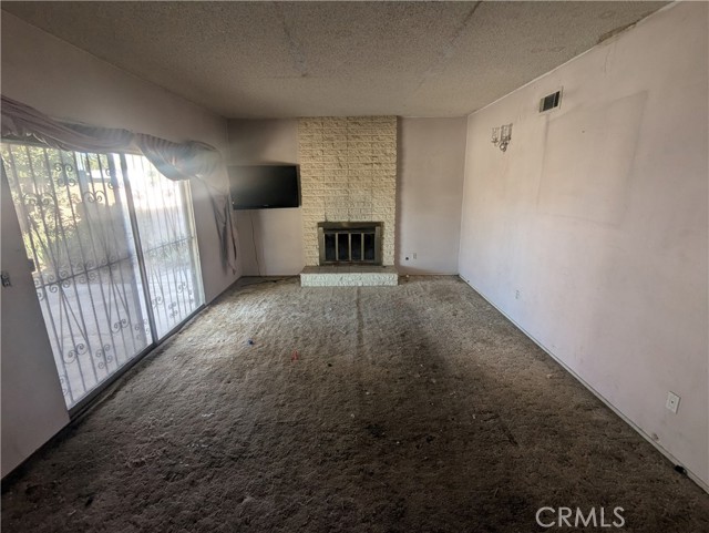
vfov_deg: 78.2
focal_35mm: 16
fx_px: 328
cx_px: 354
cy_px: 266
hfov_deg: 94.5
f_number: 2.2
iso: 58
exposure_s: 1/52
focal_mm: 2.35
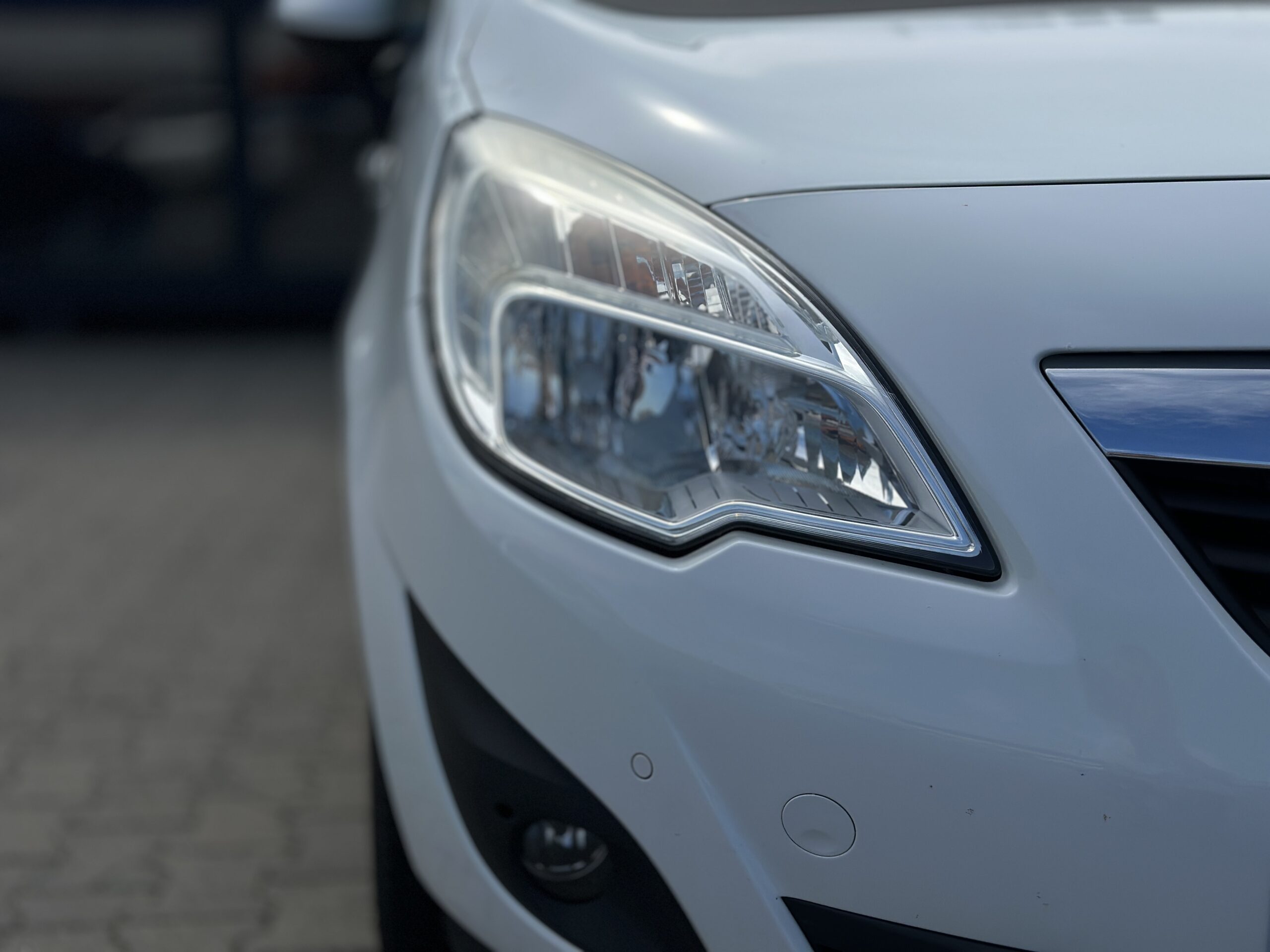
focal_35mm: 48
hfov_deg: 39.7
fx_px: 1761
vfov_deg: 30.3
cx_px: 635
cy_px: 476
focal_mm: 6.86
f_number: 1.78
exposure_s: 1/9804
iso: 80
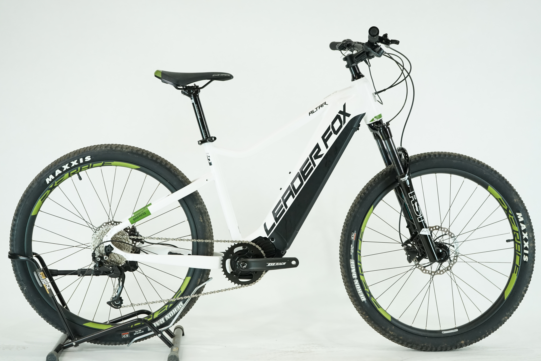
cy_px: 180
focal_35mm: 63
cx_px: 270
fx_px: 947
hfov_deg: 31.9
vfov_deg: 21.6
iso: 1600
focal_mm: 63
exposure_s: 1/200
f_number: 5.6
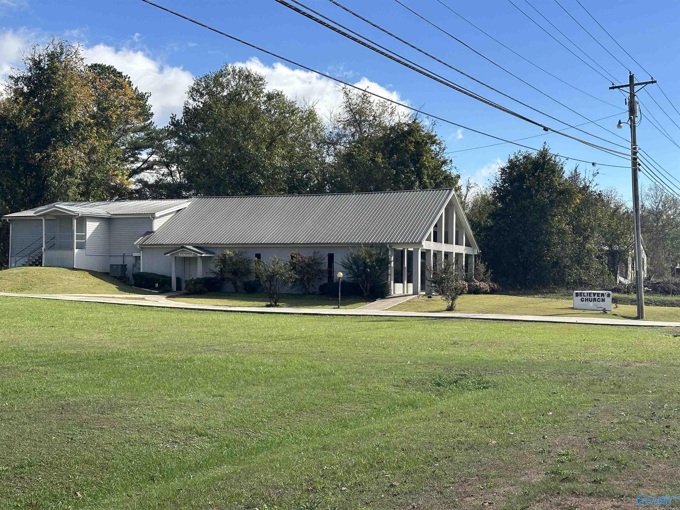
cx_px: 340
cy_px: 255
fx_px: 943
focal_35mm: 48
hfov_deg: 39.7
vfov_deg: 30.3
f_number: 1.78
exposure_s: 1/3472
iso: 64
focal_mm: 6.86
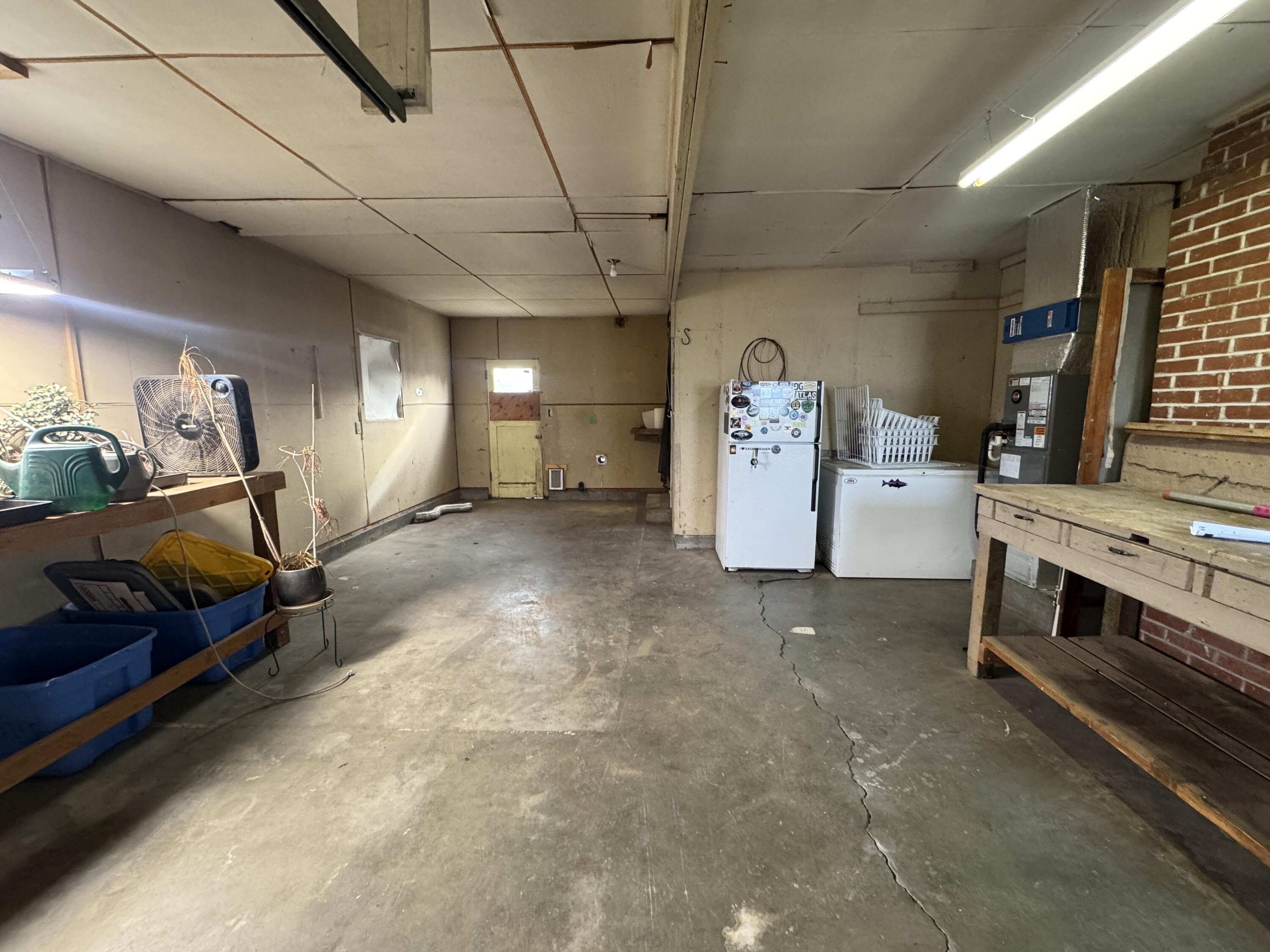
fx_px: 514
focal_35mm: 14
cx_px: 635
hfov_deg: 102.1
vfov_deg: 85.7
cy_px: 476
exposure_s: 1/60
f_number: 2.2
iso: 320
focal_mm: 2.22
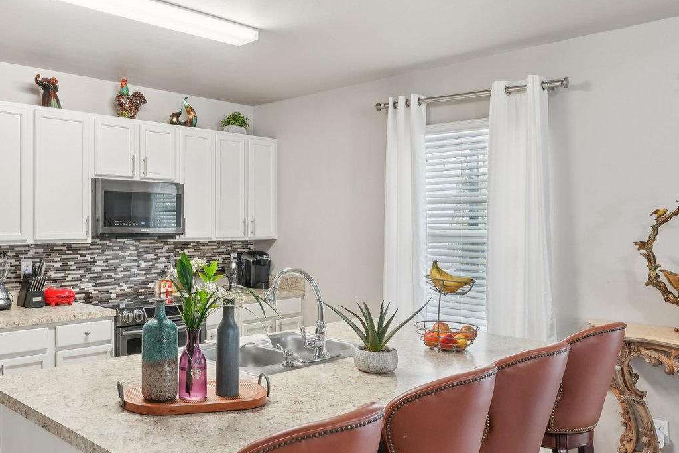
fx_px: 622
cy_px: 222
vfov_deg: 40.0
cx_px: 192
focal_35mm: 33
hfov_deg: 55.2
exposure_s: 1/6
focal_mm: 16.5
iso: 400
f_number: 8
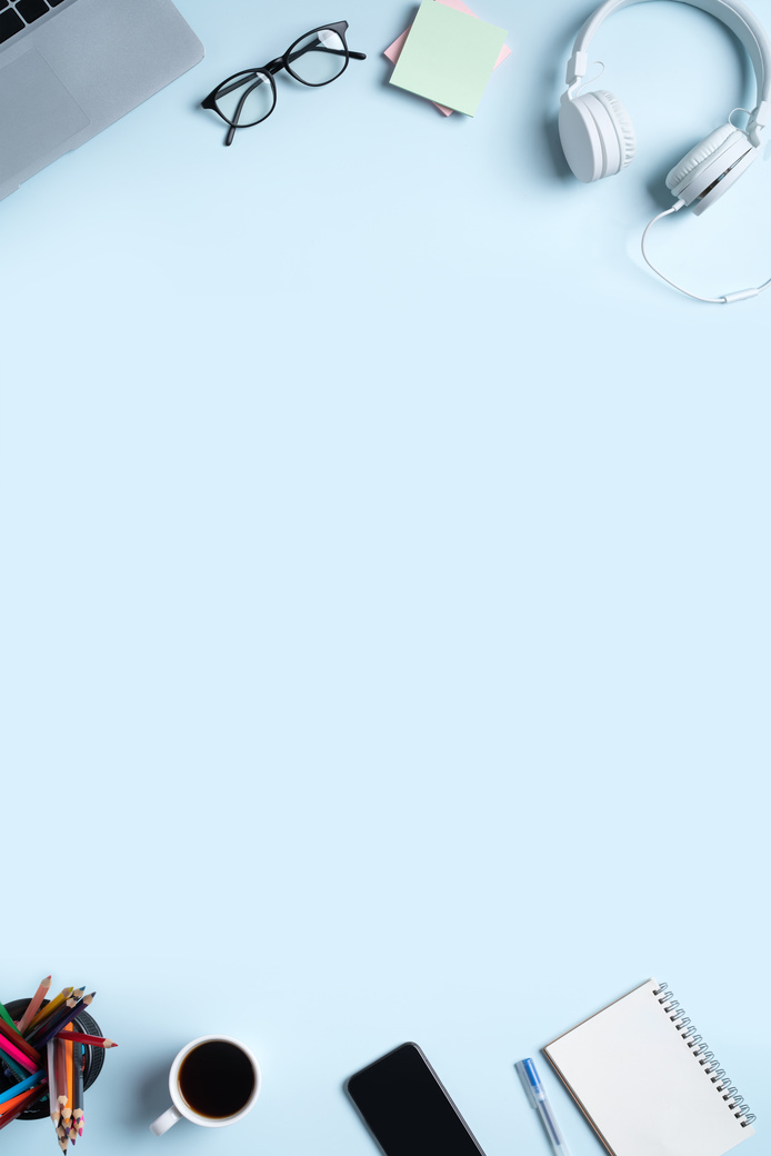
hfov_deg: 23.0
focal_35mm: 59
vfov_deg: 33.9
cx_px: 386
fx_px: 1894
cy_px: 578
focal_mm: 59
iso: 100
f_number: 16
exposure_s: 1/160
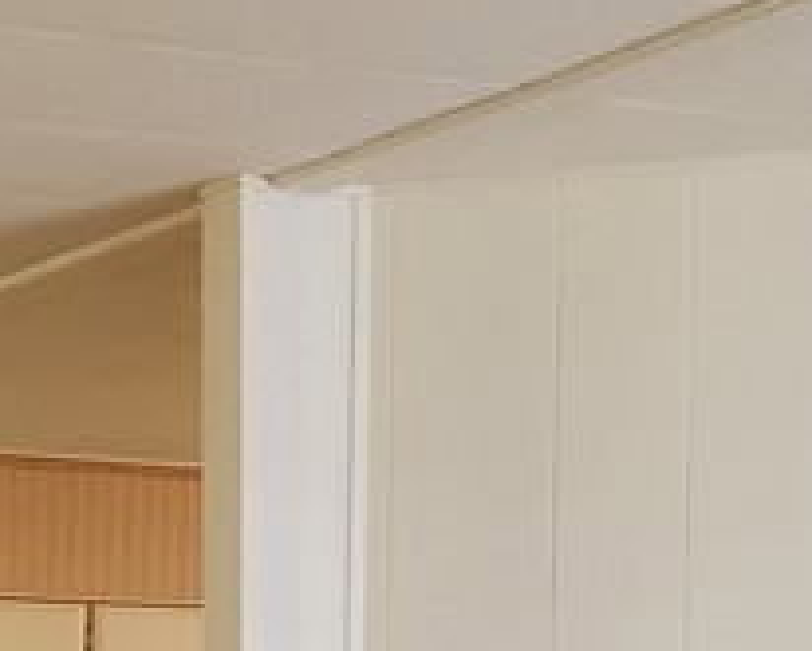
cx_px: -79
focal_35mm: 126
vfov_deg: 11.2
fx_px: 3029
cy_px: 1282
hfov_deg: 14.9
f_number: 2.4
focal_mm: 4.3
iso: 320
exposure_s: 1/120
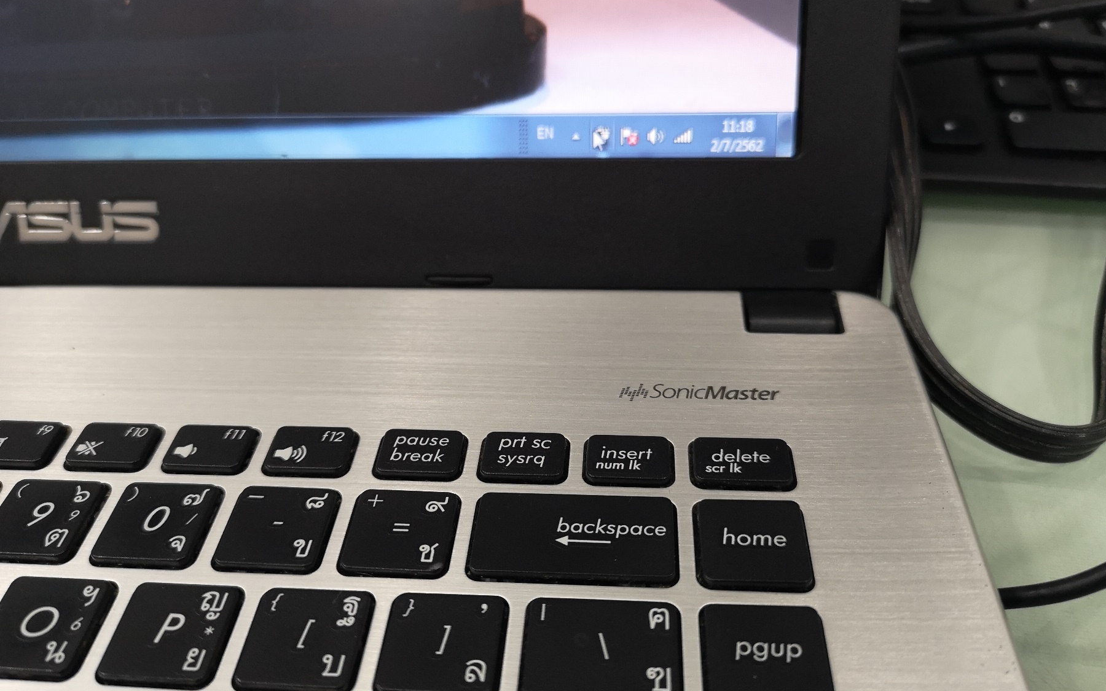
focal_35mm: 29
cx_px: 551
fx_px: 874
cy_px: 369
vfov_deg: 43.1
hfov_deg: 64.6
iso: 400
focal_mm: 3.95
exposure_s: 1/100
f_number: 1.8
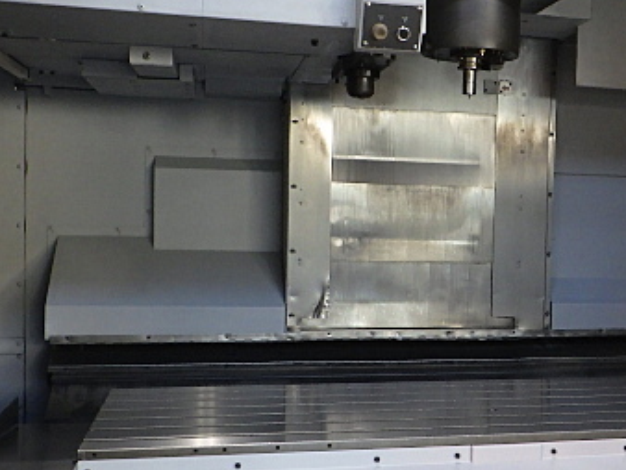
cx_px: 489
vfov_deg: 27.5
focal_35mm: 53
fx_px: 959
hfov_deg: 35.1
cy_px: 254
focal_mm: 5
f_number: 3.5
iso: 500
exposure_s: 1/45
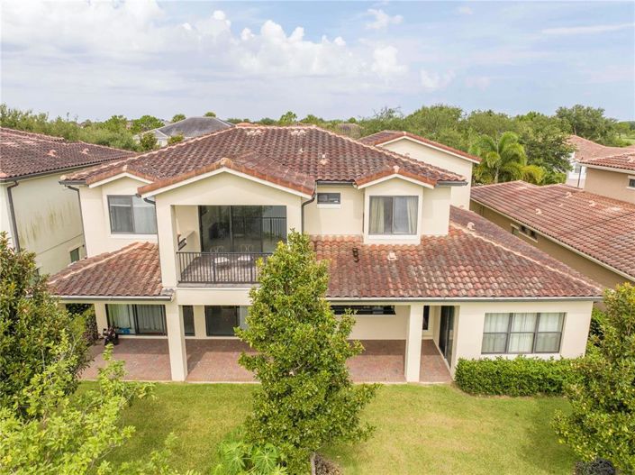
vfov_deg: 56.7
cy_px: 238
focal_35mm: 24
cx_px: 318
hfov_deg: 71.7
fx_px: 440
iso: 110
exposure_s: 1/1250
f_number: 2.8
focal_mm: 12.29
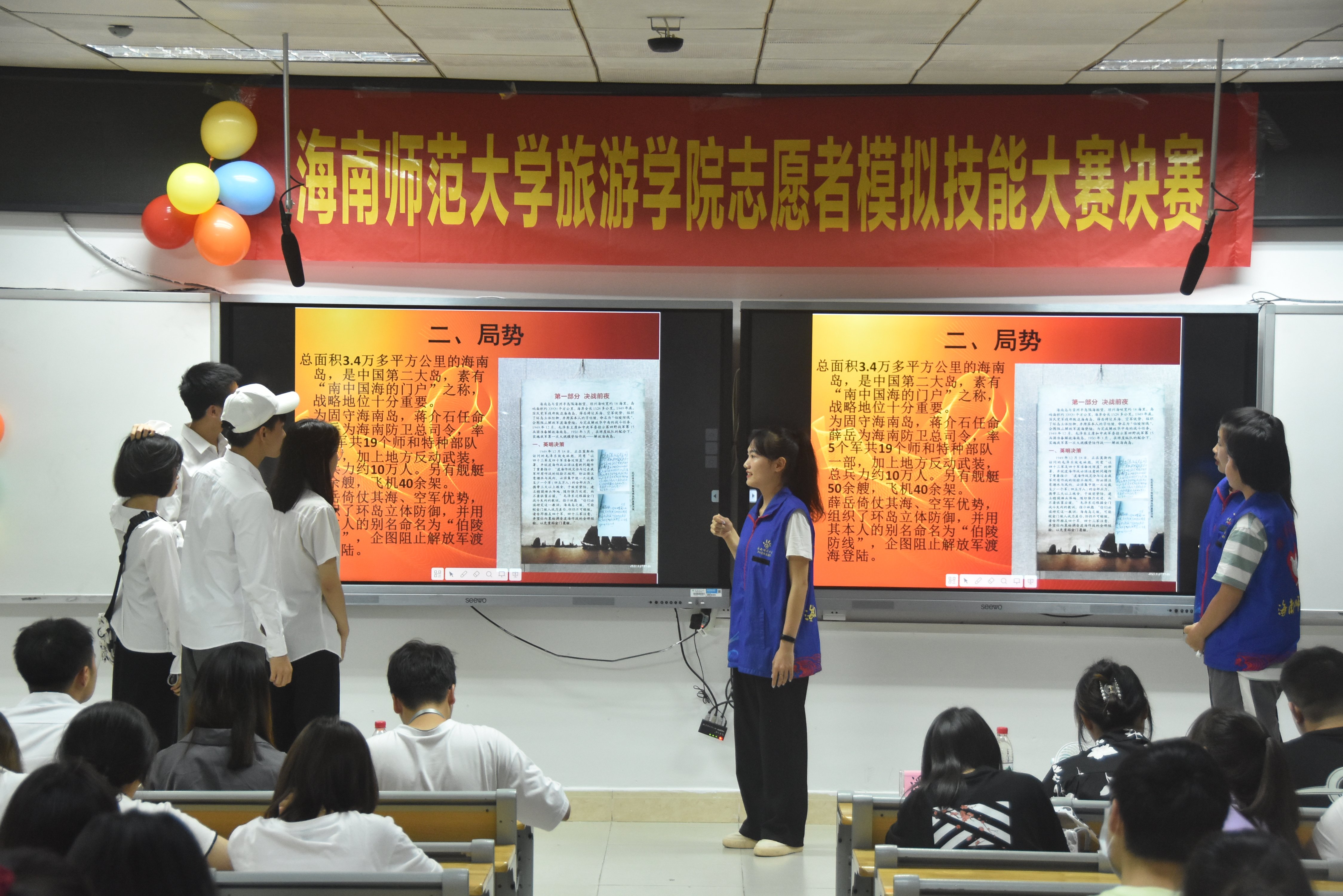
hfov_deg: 21.9
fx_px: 3470
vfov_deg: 14.7
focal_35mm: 93
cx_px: 672
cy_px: 448
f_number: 5.6
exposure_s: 1/60
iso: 1800
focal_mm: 62
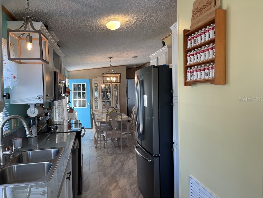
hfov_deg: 69.4
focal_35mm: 25
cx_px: 132
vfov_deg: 54.9
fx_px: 190
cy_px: 99
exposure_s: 1/120
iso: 100
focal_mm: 5.1
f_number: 1.6
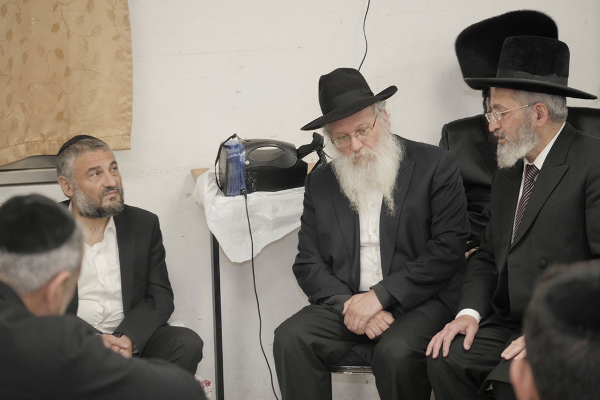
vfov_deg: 11.8
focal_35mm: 116
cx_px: 300
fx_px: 1933
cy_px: 200
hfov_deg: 17.6
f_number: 2.8
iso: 1000
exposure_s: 1/160
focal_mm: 56
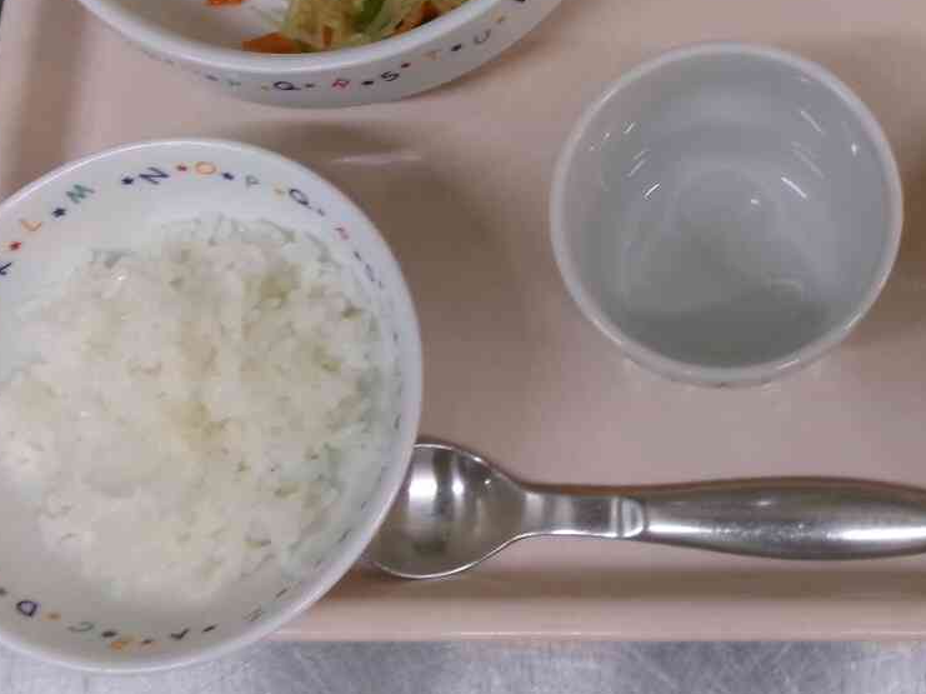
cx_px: 711
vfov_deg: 28.9
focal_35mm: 49
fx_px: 1310
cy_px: 129
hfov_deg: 37.8
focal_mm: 5.1
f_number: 3.9
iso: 307
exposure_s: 1/60
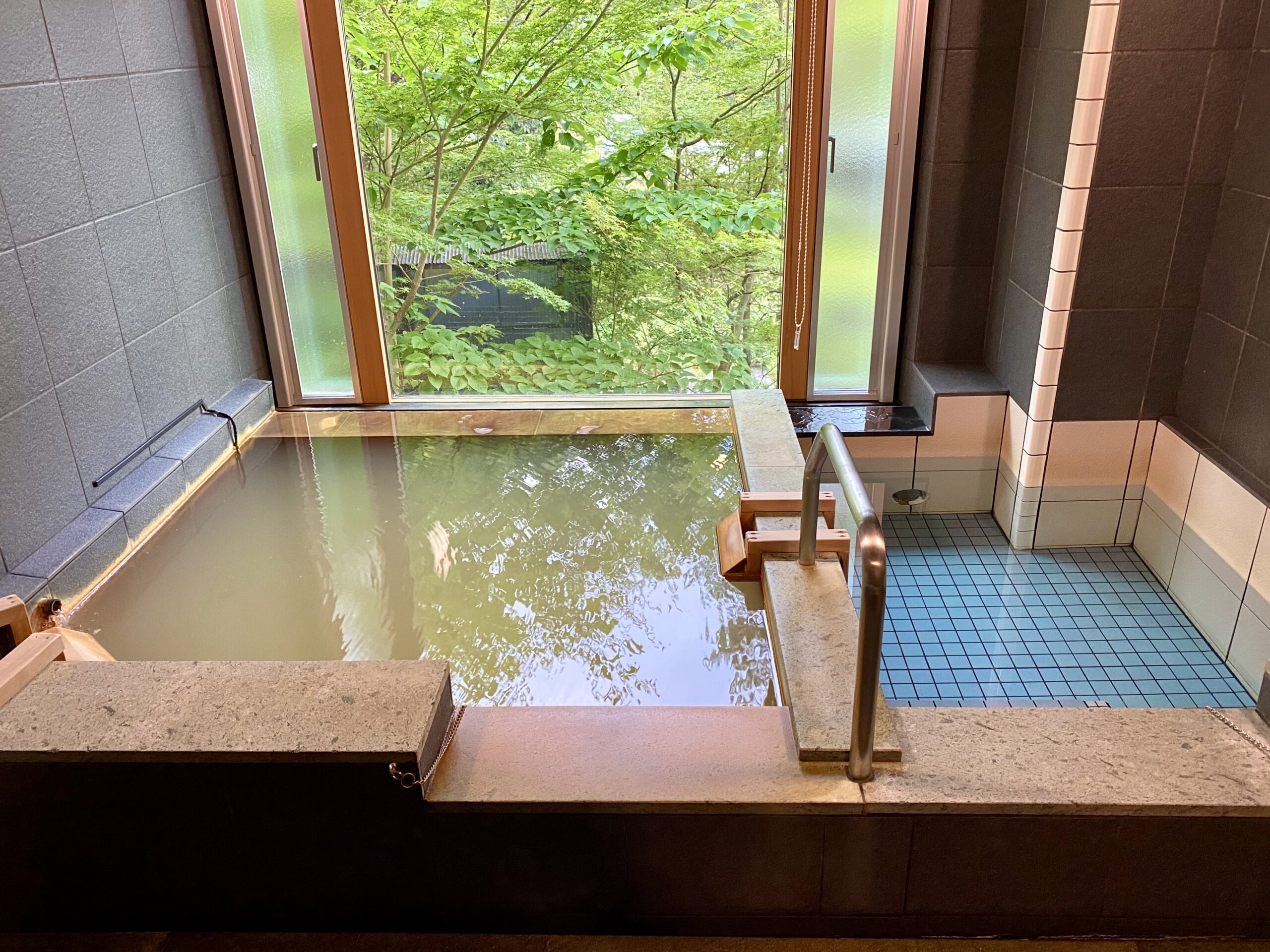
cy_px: 476
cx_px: 635
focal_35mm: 26
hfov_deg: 67.3
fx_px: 954
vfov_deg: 53.1
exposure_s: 1/50
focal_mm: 4.25
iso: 200
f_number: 1.8
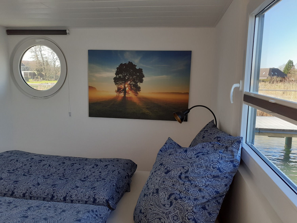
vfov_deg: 51.4
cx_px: 148
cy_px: 112
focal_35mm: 27
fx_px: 232
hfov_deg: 65.3
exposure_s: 1/100
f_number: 1.9
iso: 50
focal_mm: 3.6
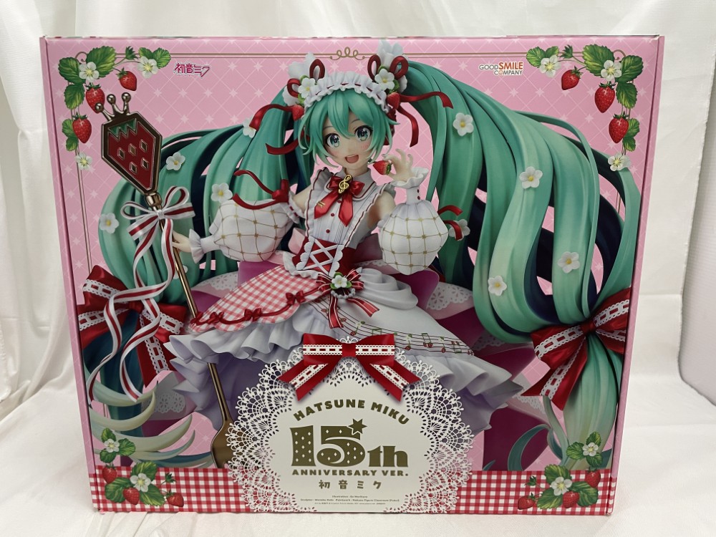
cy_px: 268
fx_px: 538
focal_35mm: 26
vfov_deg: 53.1
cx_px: 358
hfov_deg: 67.3
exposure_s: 1/50
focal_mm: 4.2
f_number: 1.6
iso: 100
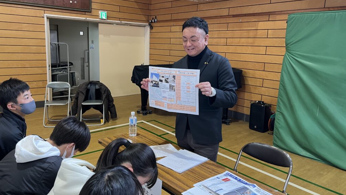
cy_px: 90
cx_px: 170
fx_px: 266
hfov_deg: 66.1
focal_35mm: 29
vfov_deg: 40.2
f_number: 1.5
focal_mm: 5.7
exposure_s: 1/50
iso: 160
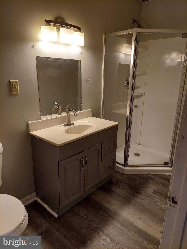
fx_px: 173
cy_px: 124
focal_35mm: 24
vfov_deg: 71.6
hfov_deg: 56.8
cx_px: 94
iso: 250
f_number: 1.8
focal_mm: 5.23
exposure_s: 1/60
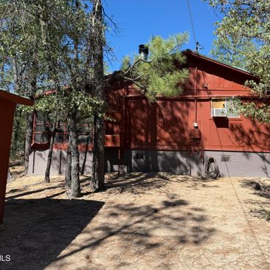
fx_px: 256
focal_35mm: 29
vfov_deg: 55.6
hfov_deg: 55.5
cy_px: 132
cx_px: 148
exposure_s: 1/2445
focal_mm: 6.76
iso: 80
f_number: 1.78
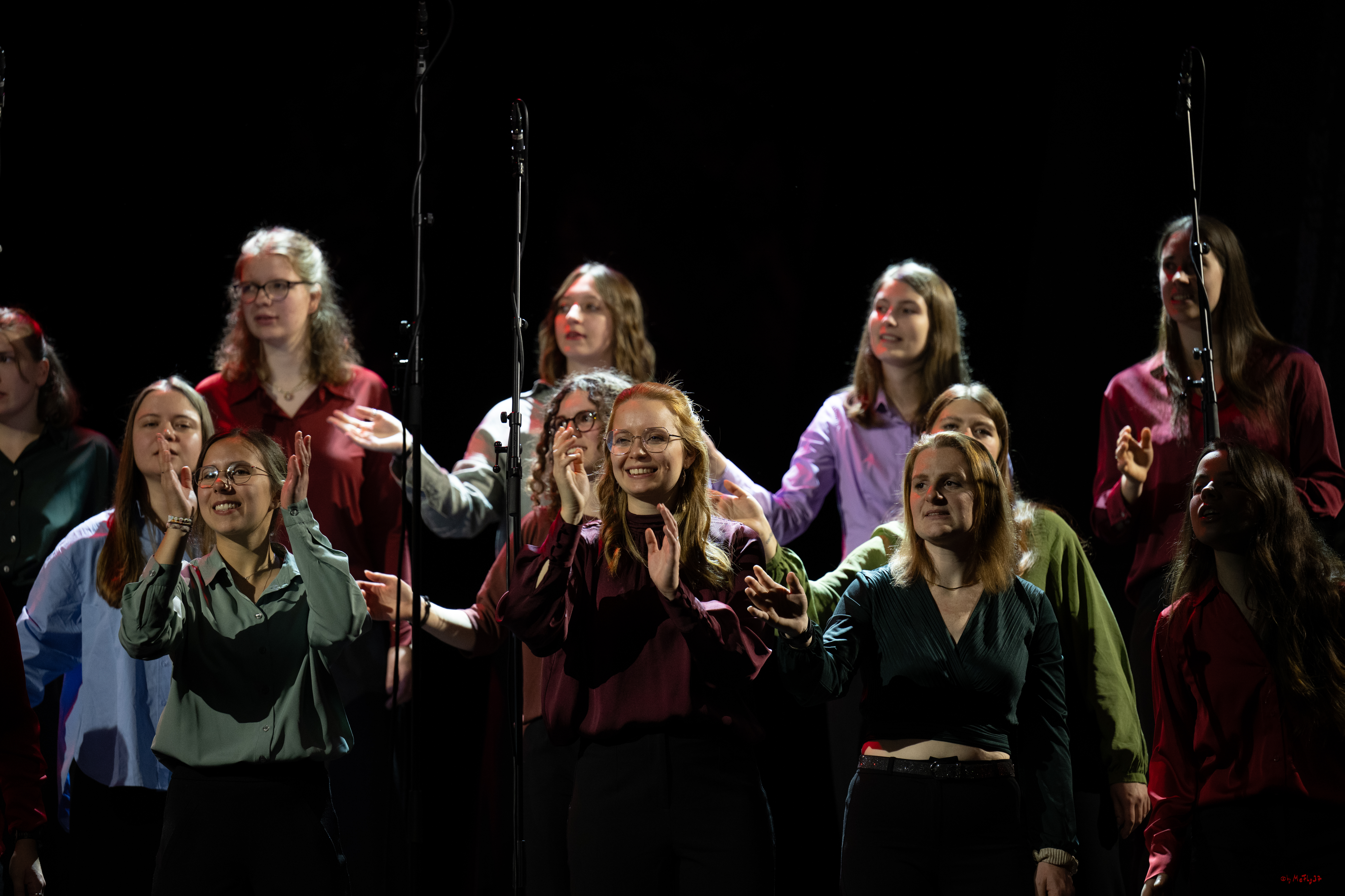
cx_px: 672
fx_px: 7098
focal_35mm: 190
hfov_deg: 10.8
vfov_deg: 7.2
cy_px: 448
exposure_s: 1/500
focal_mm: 190
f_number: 3.2
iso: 1000
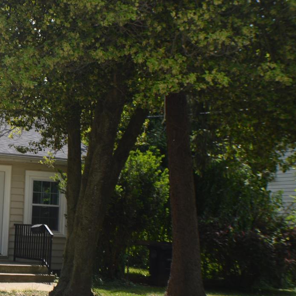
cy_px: 146
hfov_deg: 16.9
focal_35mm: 98
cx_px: -69
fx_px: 948
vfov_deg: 17.7
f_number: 6.3
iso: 100
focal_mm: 26
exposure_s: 1/200
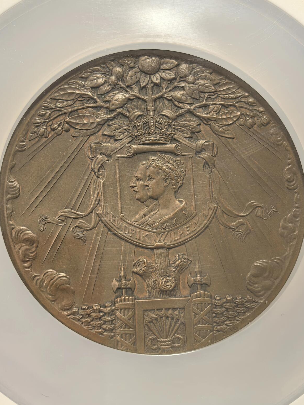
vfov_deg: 30.7
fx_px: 738
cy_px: 203
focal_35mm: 63
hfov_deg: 23.3
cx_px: 156
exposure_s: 1/50
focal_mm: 6.98
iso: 200
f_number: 2
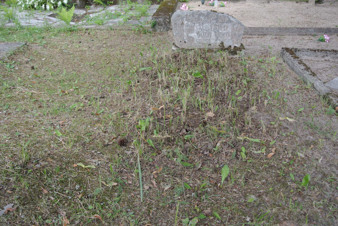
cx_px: 169
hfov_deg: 55.7
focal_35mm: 34
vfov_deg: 39.0
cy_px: 113
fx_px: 320
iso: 100
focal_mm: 12.7
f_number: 3.8
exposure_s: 1/200
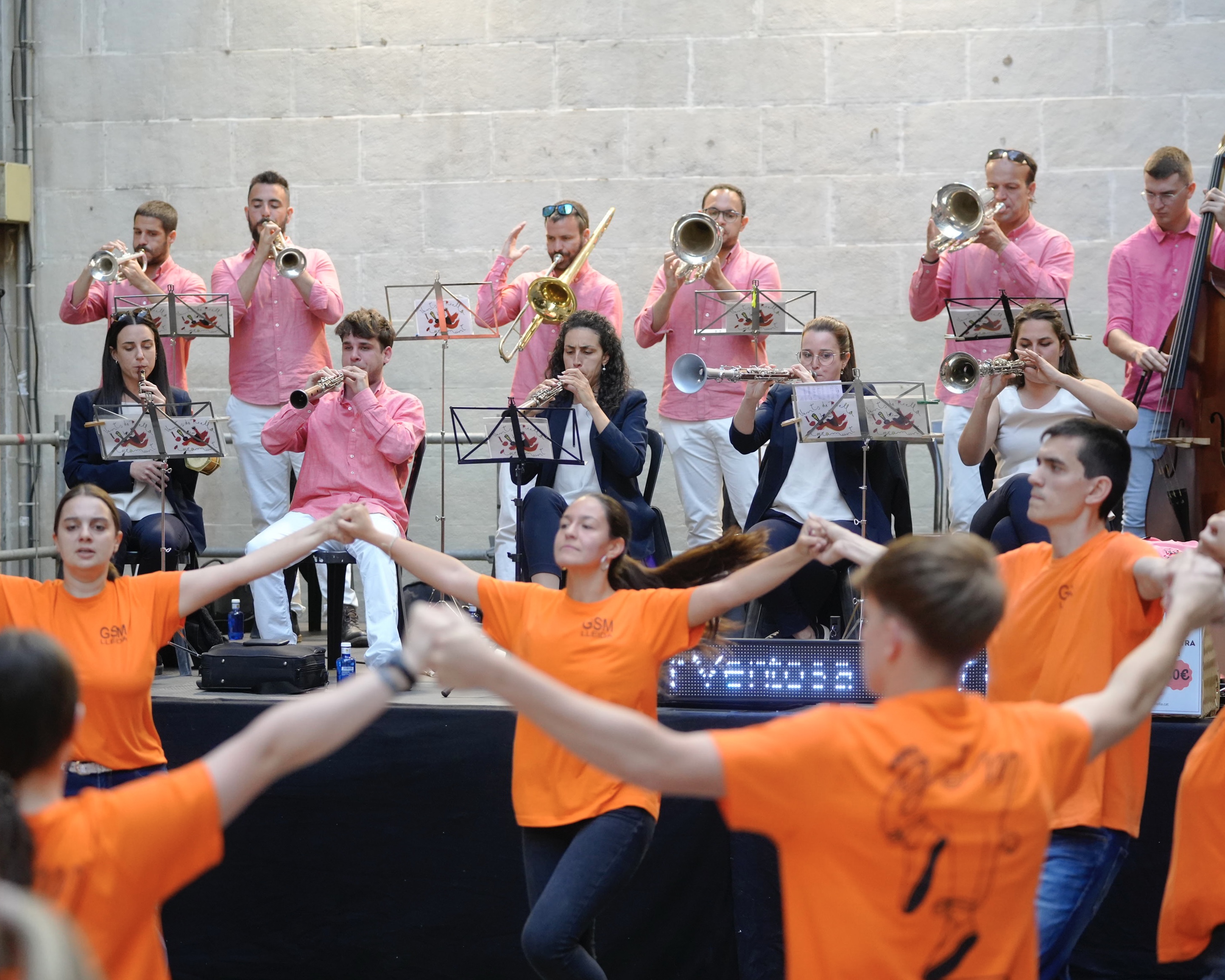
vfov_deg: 16.4
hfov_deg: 20.4
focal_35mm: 94
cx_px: 591
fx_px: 3408
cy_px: 492
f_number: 2.8
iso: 3200
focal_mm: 83
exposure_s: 1/400
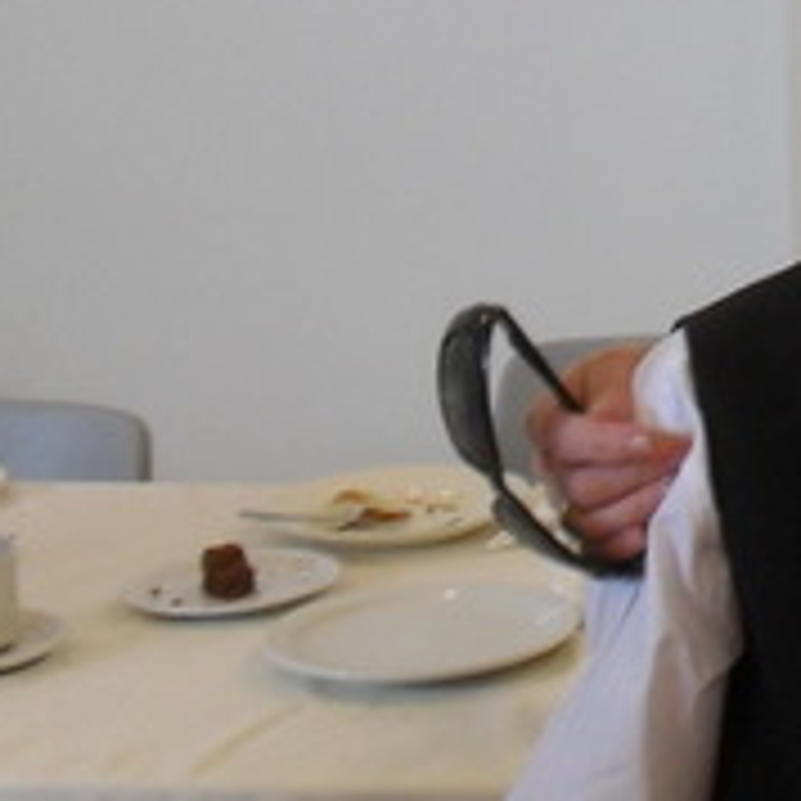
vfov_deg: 15.3
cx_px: 1197
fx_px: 2906
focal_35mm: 111
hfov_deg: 14.6
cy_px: -99
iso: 200
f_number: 3.2
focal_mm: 6.3
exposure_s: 1/15
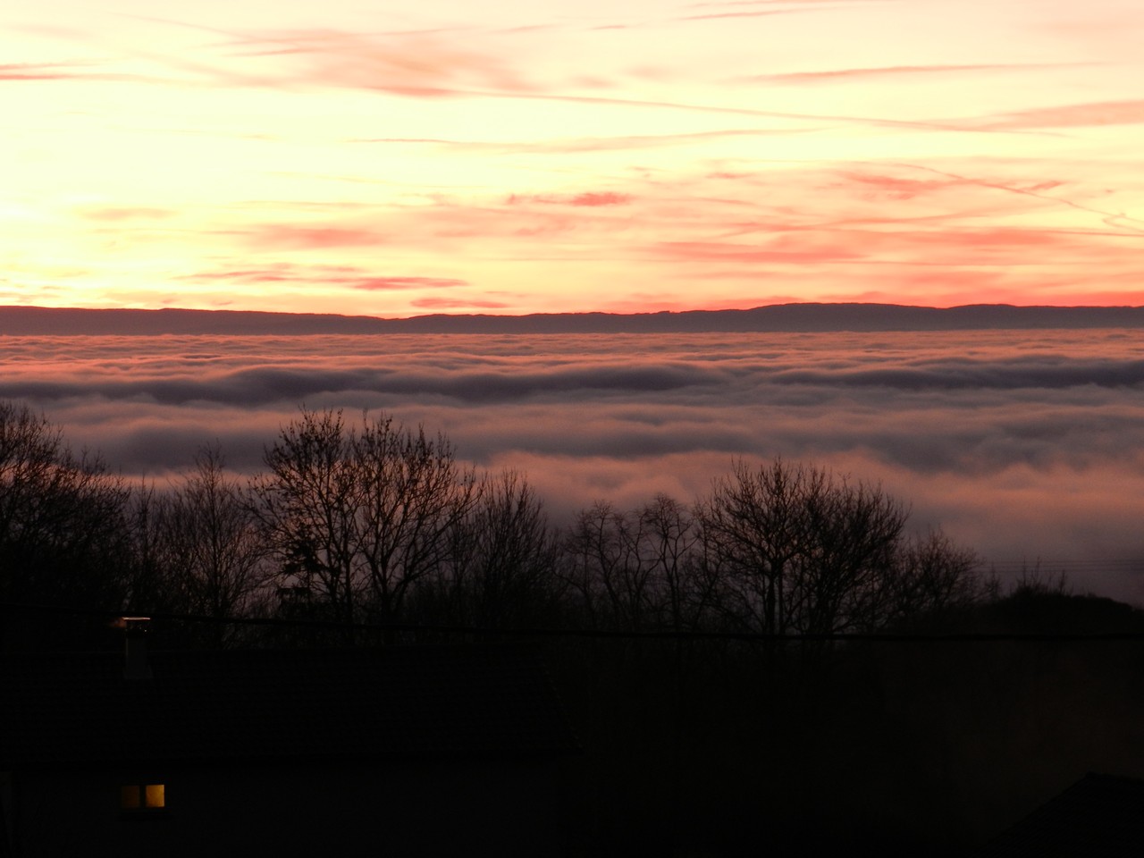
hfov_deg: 15.2
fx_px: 4296
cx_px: 572
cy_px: 429
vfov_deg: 11.4
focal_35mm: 130
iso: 250
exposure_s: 1/20
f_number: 5
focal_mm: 23.1
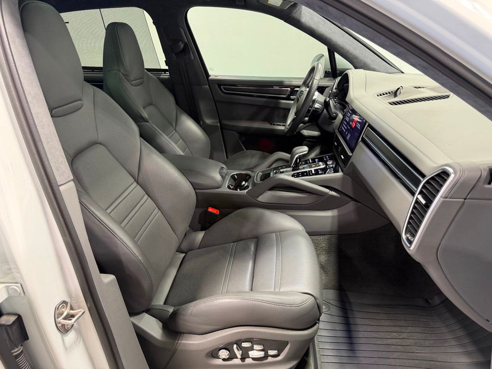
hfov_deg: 71.6
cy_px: 184
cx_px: 246
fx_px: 341
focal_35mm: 24
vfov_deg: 56.8
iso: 200
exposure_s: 1/60
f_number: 1.78
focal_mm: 6.76
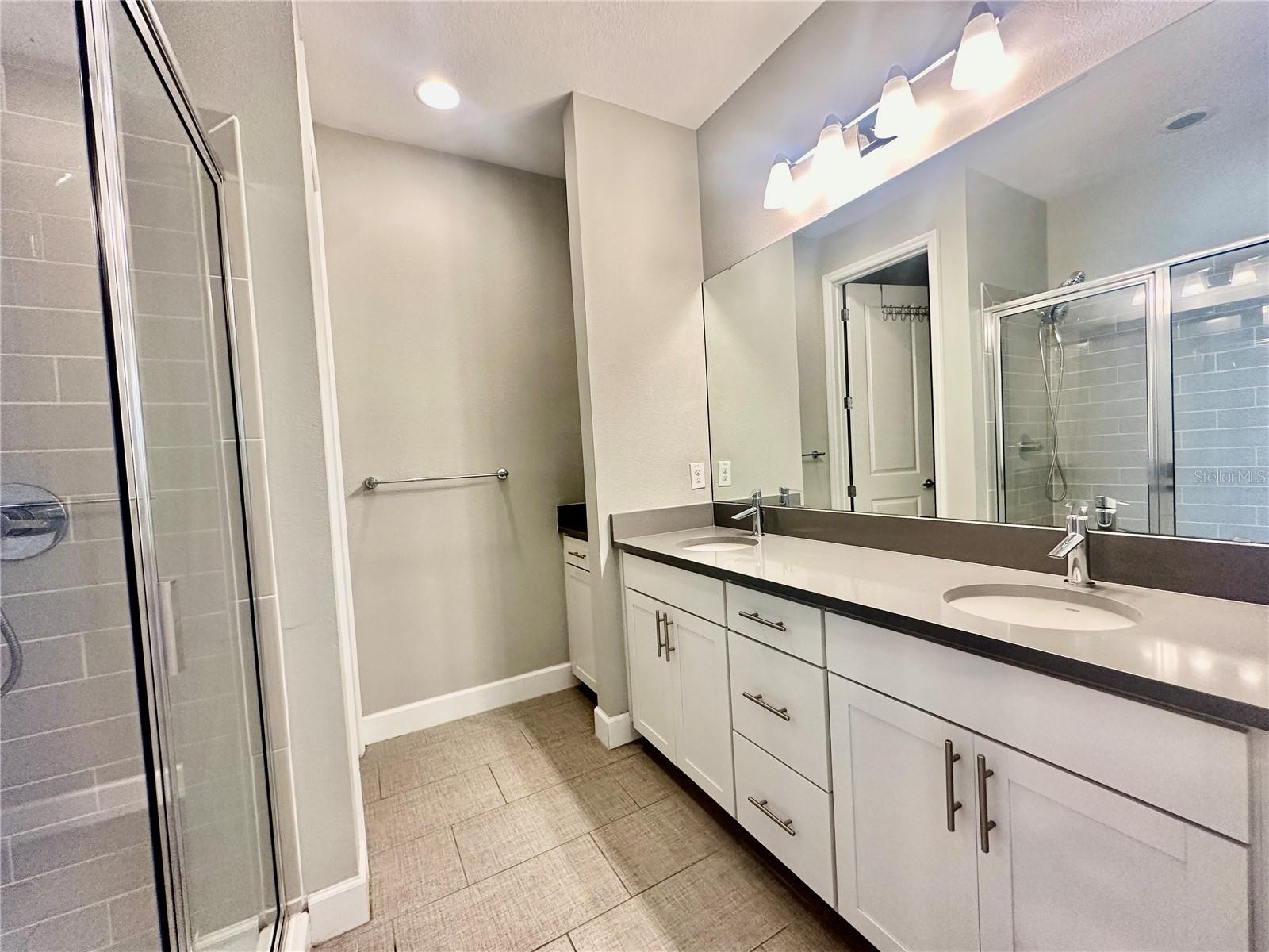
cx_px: 634
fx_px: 513
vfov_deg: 85.7
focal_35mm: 14
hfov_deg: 102.1
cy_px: 476
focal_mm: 2.22
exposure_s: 1/120
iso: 200
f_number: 2.2
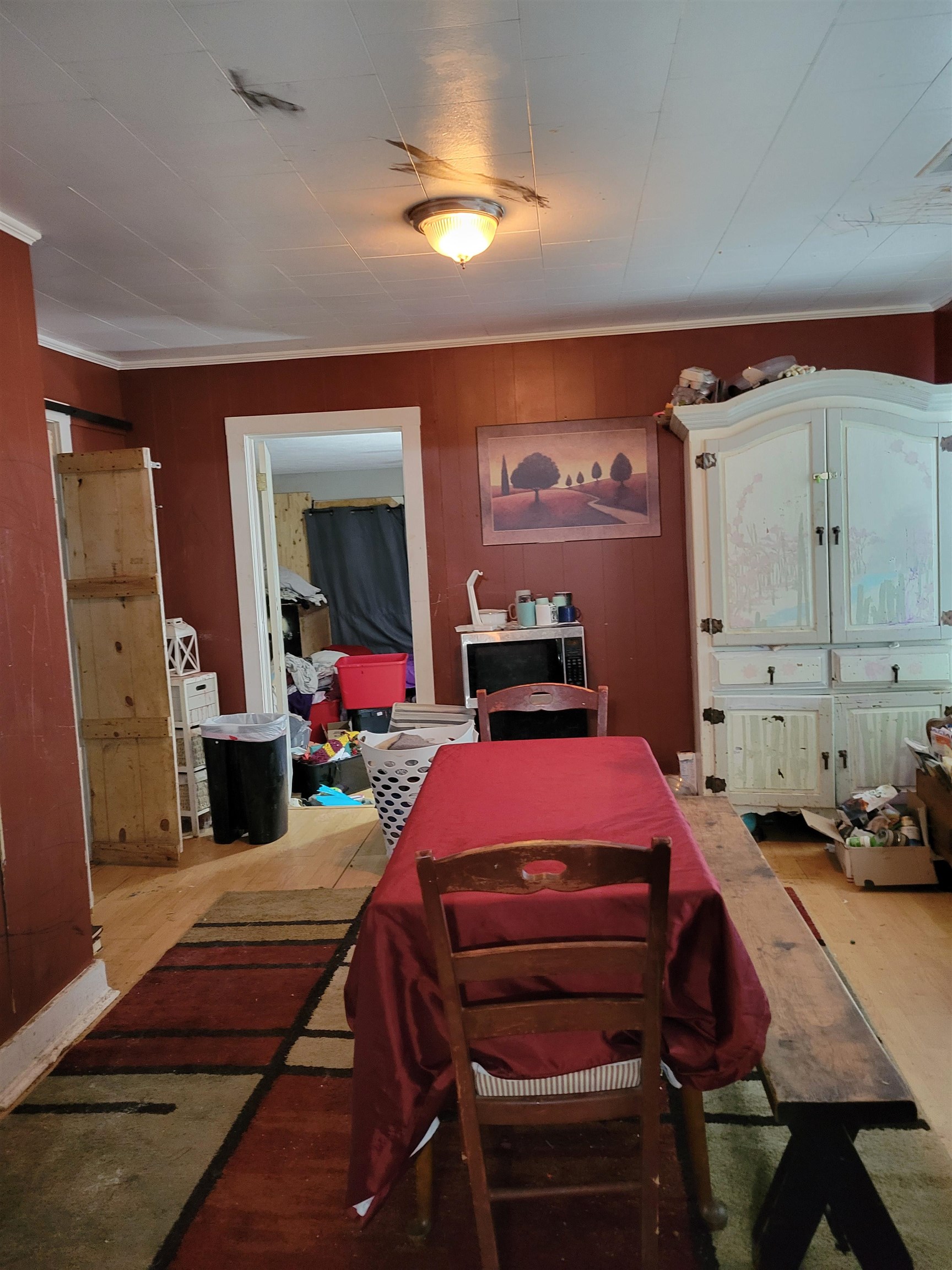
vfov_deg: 67.3
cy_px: 635
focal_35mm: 26
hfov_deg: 53.1
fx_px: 953
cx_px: 476
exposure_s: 1/24
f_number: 1.8
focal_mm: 5.4
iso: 500
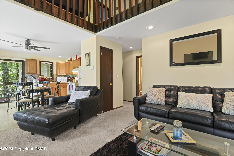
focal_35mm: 16
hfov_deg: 96.7
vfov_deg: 73.8
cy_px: 78
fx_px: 104
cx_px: 117
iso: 400
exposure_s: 1
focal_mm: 16
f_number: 8
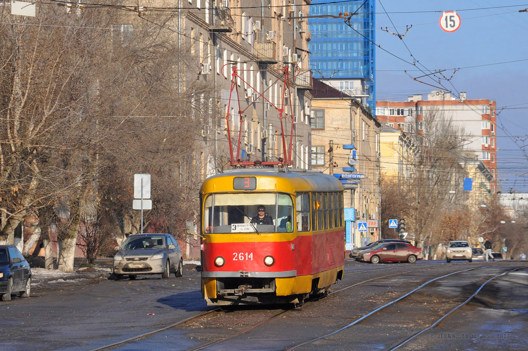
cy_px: 176
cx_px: 264
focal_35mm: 147
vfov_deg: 9.3
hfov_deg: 14.0
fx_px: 2153
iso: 200
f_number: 8
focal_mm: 98
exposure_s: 1/500
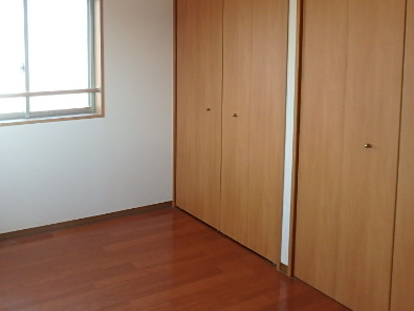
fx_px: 407
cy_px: 84
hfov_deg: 50.8
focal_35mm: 34
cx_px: 85
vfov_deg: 40.8
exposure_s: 1/60
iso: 160
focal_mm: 3.7
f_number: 3.5
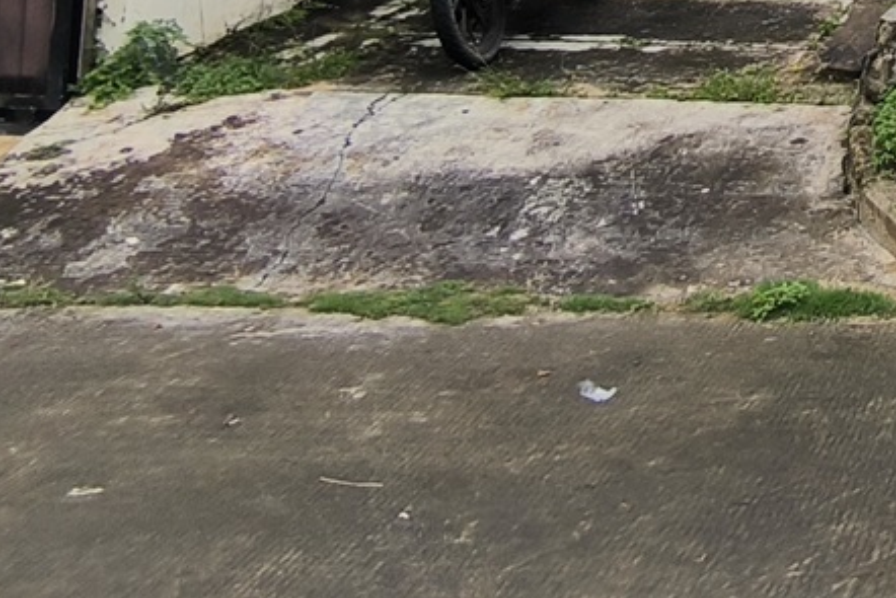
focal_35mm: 67
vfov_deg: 17.2
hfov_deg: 26.2
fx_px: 1668
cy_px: -423
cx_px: 1123
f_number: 2.2
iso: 50
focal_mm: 1.91
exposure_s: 1/972
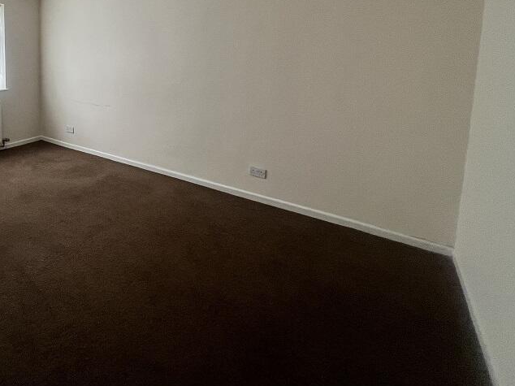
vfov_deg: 59.2
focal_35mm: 21
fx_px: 312
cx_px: 129
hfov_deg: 73.5
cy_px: 85
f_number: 1.8
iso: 320
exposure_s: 1/50
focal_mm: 1.57
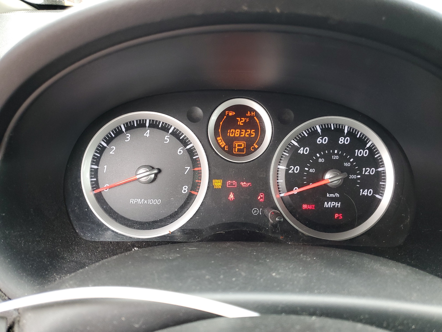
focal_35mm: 26
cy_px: 166
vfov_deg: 53.1
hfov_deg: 67.3
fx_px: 332
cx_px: 221
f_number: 1.5
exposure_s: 1/120
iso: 92
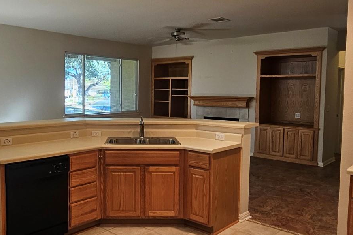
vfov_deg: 42.3
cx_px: 143
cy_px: 113
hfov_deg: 59.8
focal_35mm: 31
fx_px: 304
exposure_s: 1/60
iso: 125
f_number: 2.2
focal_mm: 2.2
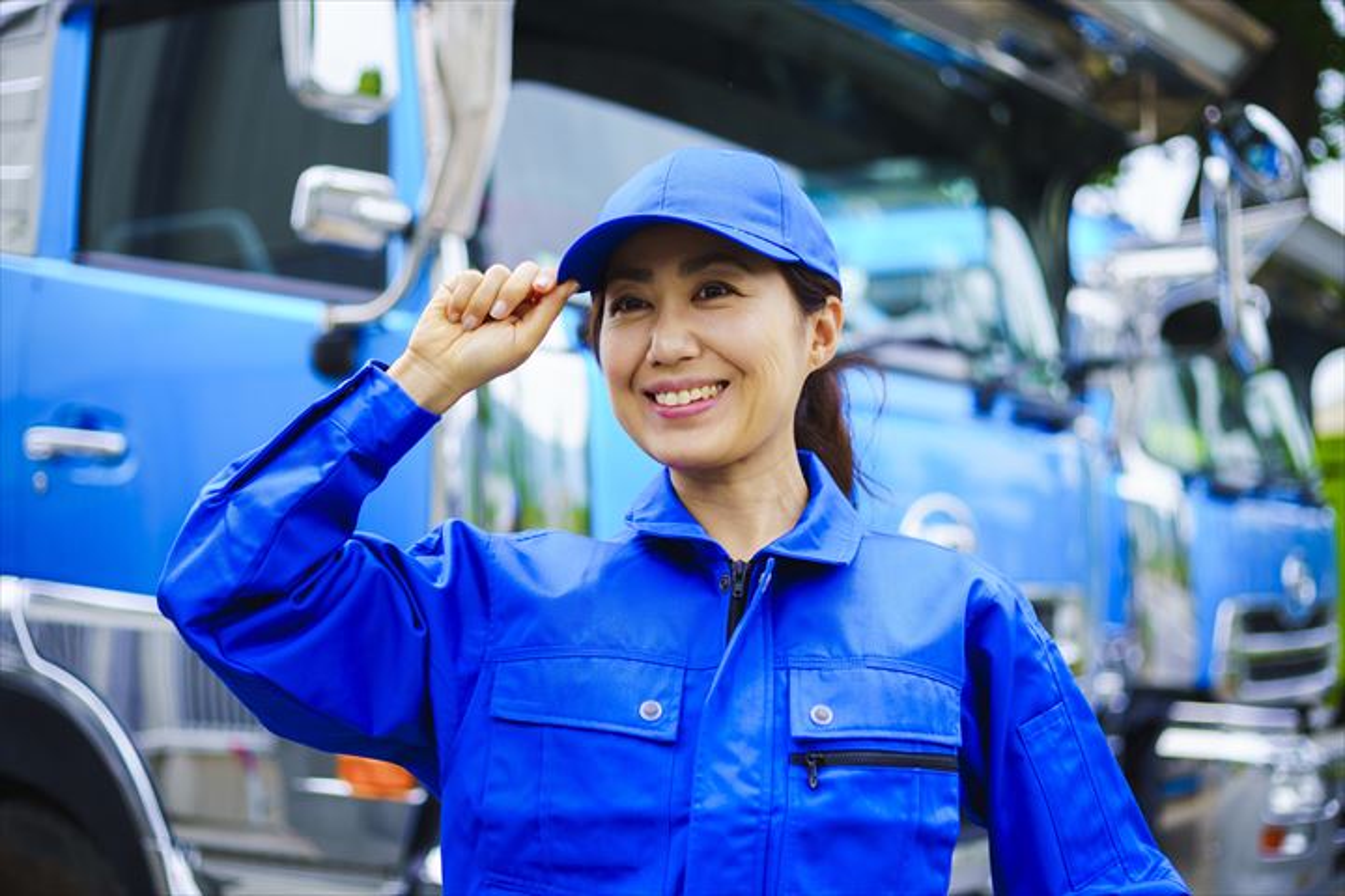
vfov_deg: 27.0
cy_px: 448
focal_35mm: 50
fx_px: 1868
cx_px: 672
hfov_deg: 39.6
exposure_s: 1/640
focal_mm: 50
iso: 100
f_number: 2.5
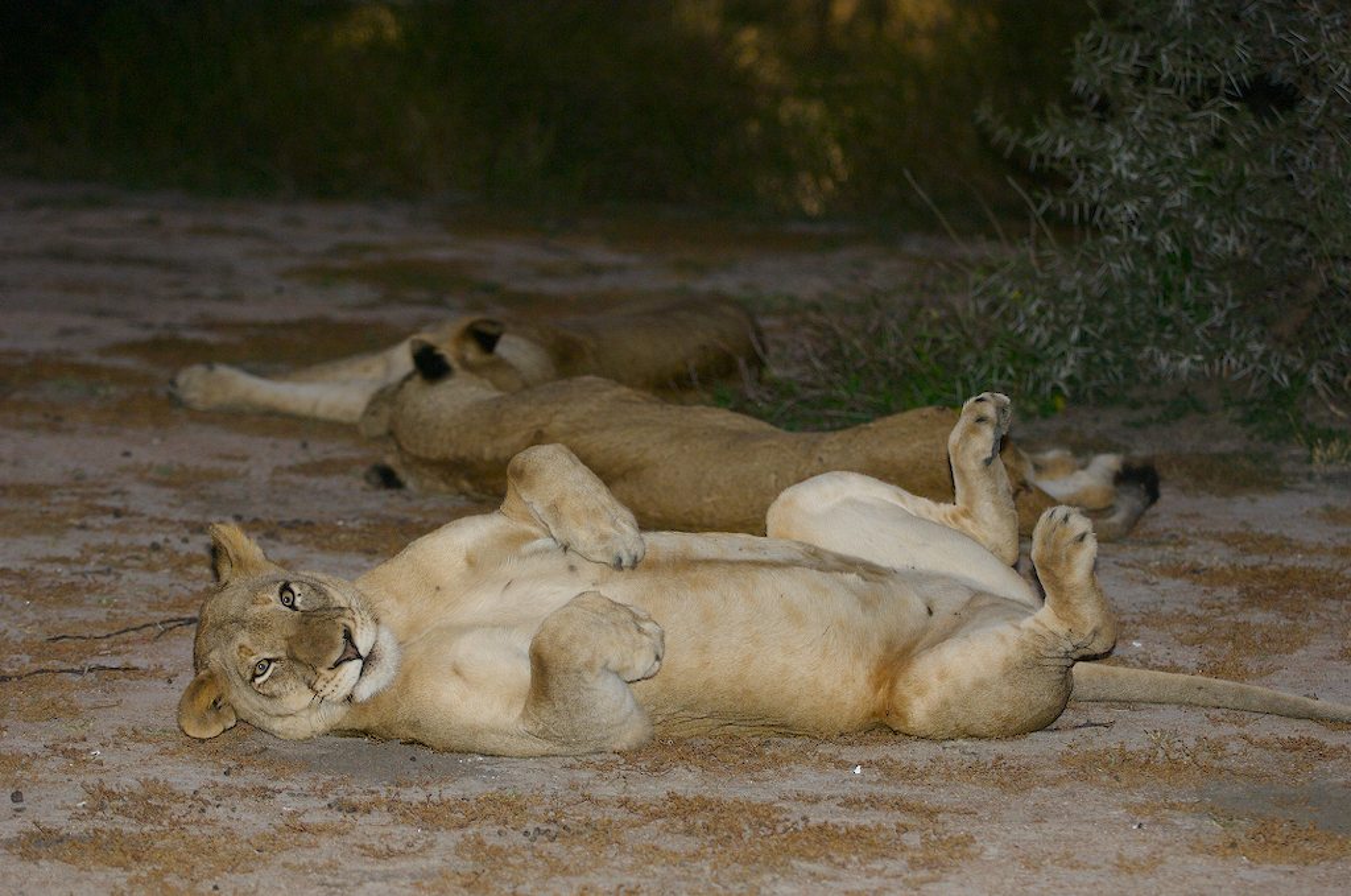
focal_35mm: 165
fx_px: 6181
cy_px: 448
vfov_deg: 8.3
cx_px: 676
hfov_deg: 12.5
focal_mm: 110
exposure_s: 1/100
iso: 640
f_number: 2.8
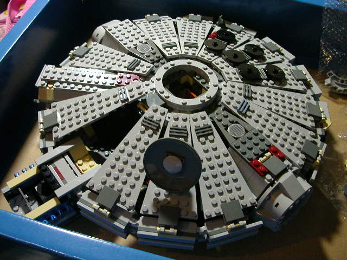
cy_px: 130
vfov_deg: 38.7
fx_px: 371
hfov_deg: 50.1
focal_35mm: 37
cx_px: 174
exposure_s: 1/22.8
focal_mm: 5.6
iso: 400
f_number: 2.7
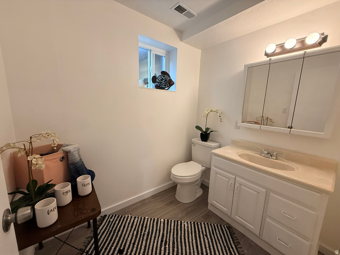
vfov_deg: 85.7
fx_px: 138
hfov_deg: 102.1
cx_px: 170
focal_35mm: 14
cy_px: 128
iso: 320
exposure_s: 1/120
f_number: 2.2
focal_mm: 2.22
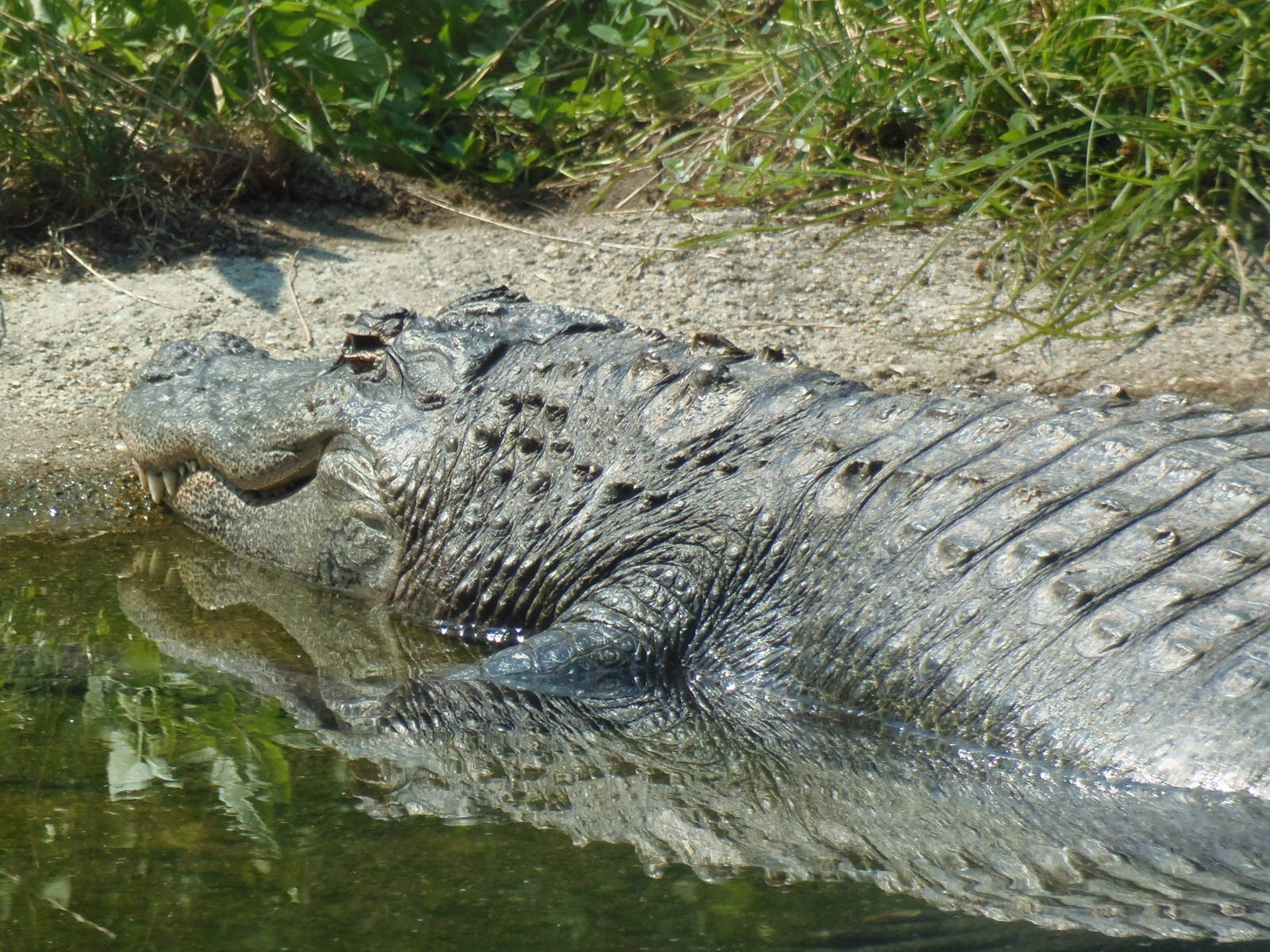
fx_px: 31699
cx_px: 635
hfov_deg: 2.3
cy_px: 476
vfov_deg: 1.7
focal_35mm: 864
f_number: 5.7
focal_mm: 154.8
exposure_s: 1/500
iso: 160
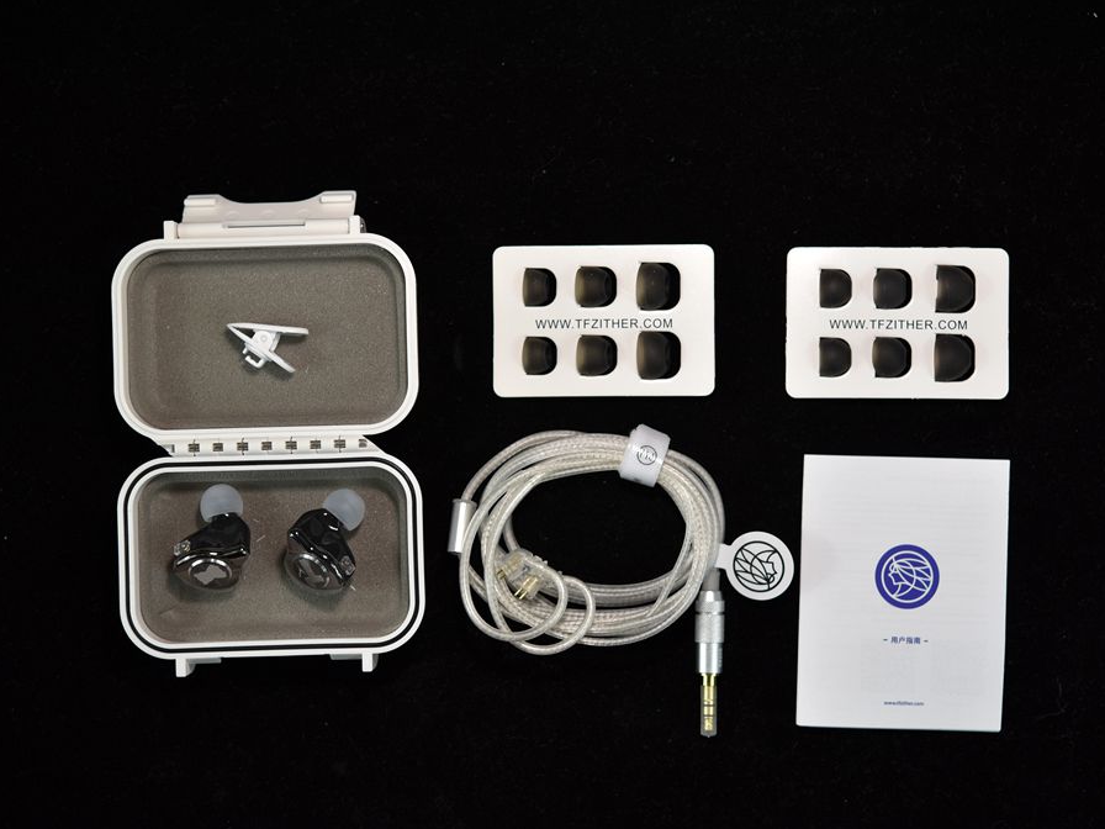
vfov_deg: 22.3
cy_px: 410
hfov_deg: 29.4
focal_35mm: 66
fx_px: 2107
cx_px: 585
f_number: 4
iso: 450
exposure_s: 1/250
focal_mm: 60
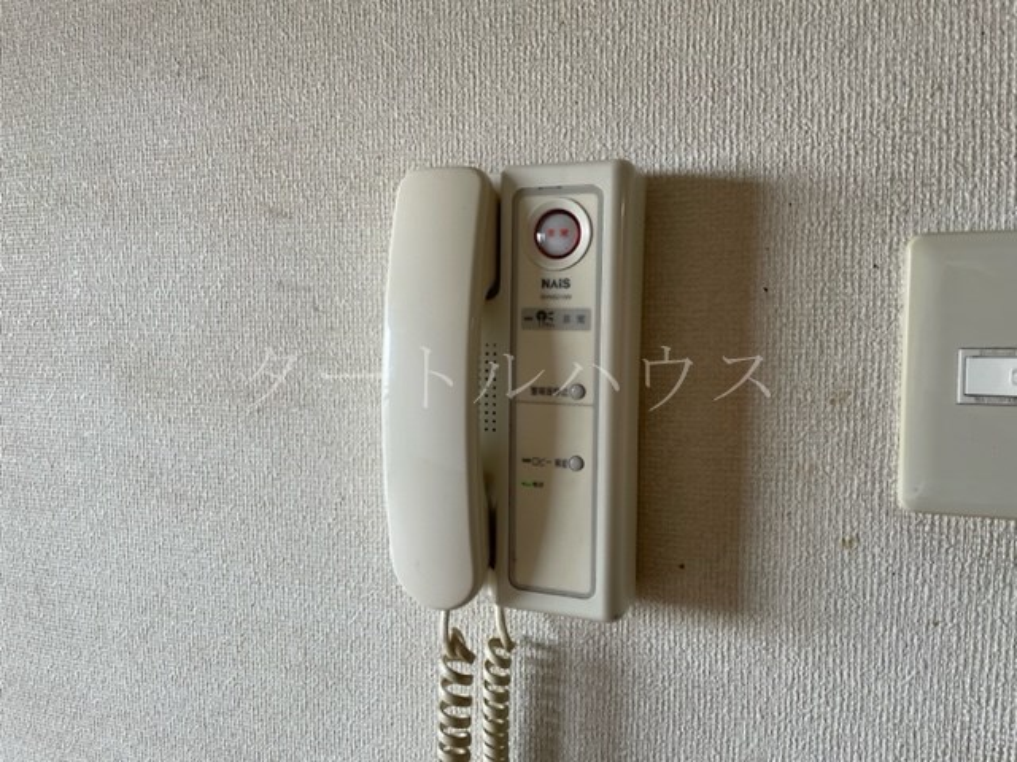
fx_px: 764
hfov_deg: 67.3
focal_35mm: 26
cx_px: 508
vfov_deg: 53.1
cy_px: 381
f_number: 1.6
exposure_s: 1/120
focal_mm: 4.2
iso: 64
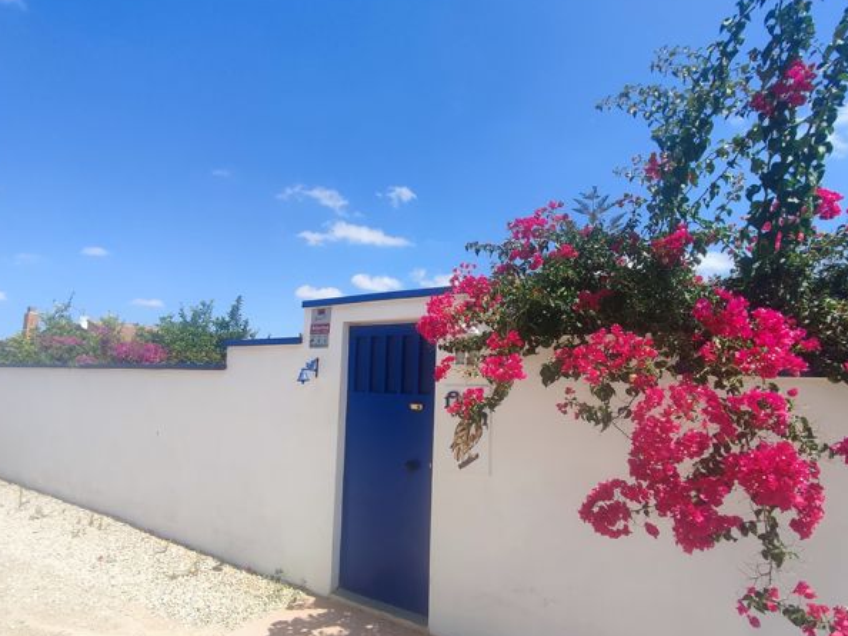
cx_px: 419
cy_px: 357
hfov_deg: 84.7
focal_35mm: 19
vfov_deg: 68.4
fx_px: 465
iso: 50
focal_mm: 1.65
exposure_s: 1/1156
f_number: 2.2
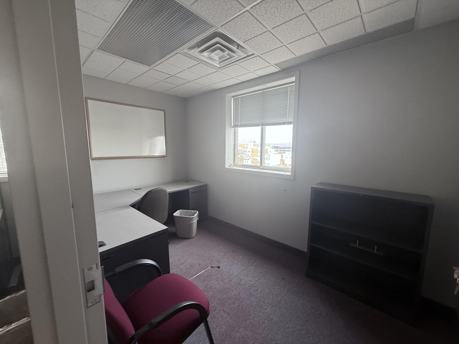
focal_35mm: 14
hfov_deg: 102.1
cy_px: 172
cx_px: 230
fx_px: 186
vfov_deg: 85.7
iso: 125
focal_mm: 2.22
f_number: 2.2
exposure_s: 1/99
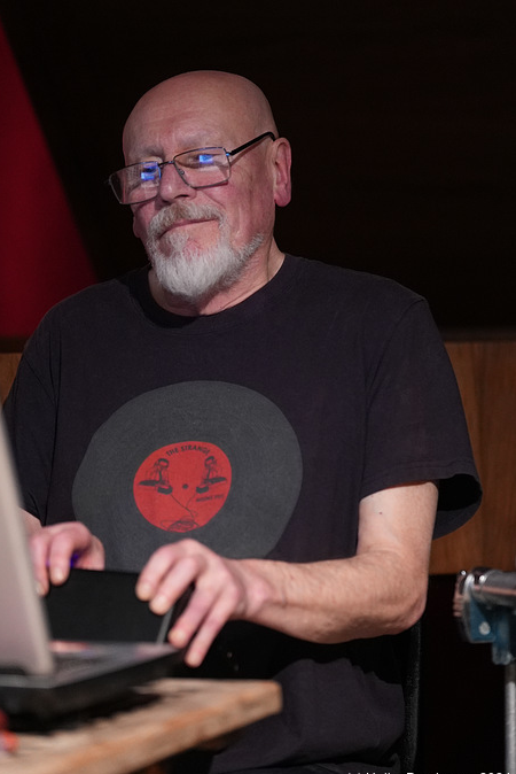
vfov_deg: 14.0
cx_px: 212
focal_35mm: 146
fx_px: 3136
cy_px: 331
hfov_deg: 9.4
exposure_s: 1/100
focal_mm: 123
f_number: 2.8
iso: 6400
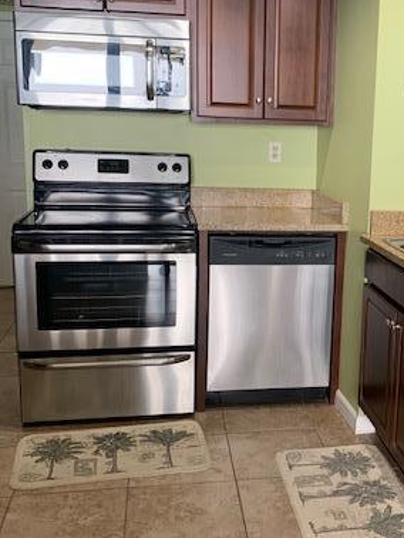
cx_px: 307
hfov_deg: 32.2
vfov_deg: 42.9
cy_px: 255
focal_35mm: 44
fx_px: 684
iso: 100
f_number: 1.8
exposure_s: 1/60
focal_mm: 4.25
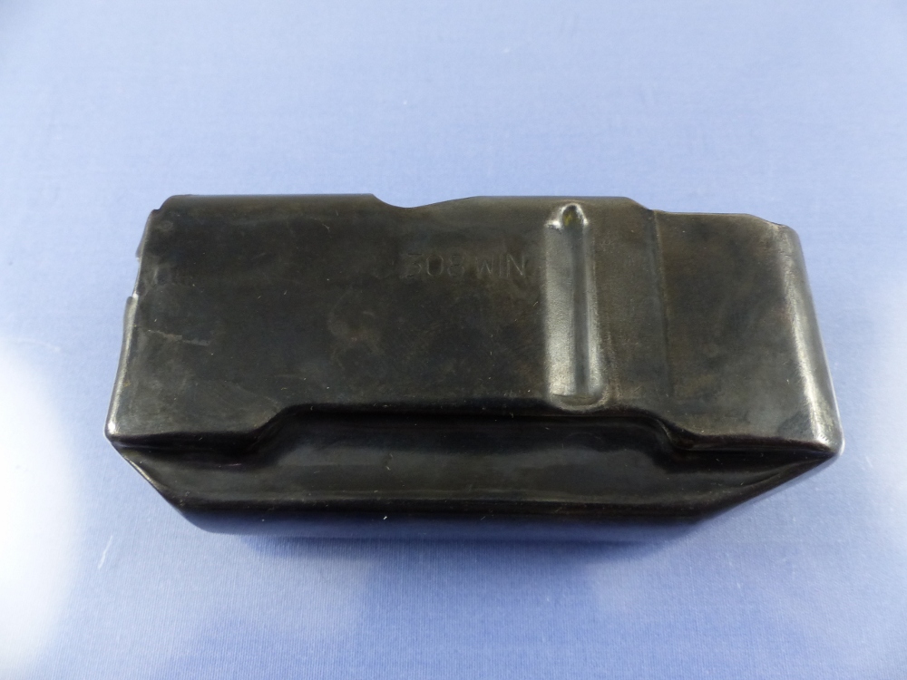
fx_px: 655
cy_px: 340
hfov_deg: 69.4
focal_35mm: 25
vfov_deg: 54.9
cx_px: 454
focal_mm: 4.5
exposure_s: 1/60
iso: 250
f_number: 2.8
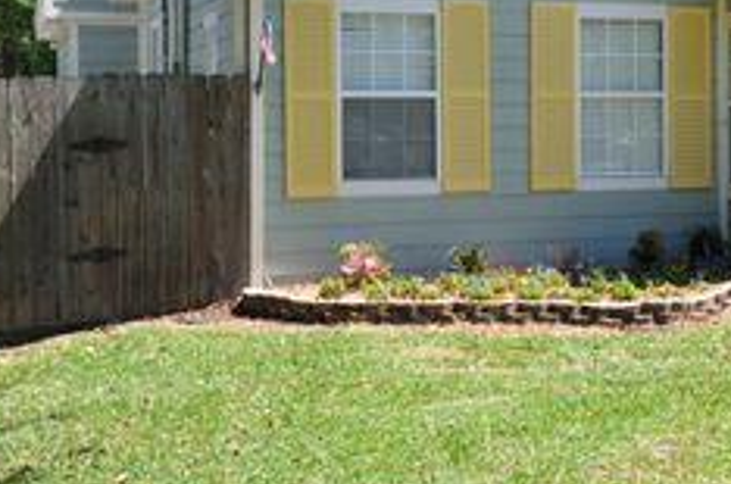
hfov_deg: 25.4
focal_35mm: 77
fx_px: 1560
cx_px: 684
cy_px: 84
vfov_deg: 17.5
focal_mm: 24
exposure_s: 1/1250
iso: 1000
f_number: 9
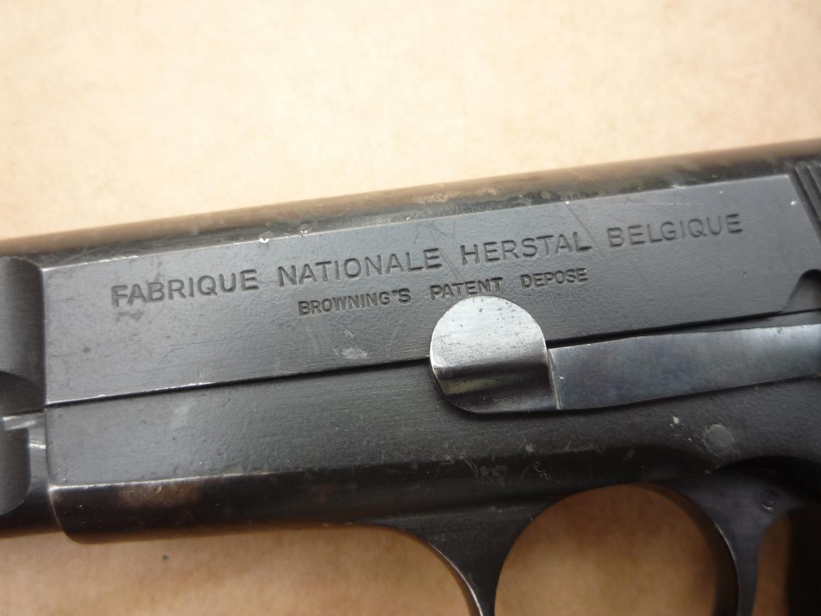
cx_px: 410
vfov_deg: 46.8
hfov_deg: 60.0
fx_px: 712
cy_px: 308
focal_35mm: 30
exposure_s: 1/100
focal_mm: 5.2
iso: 100
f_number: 4
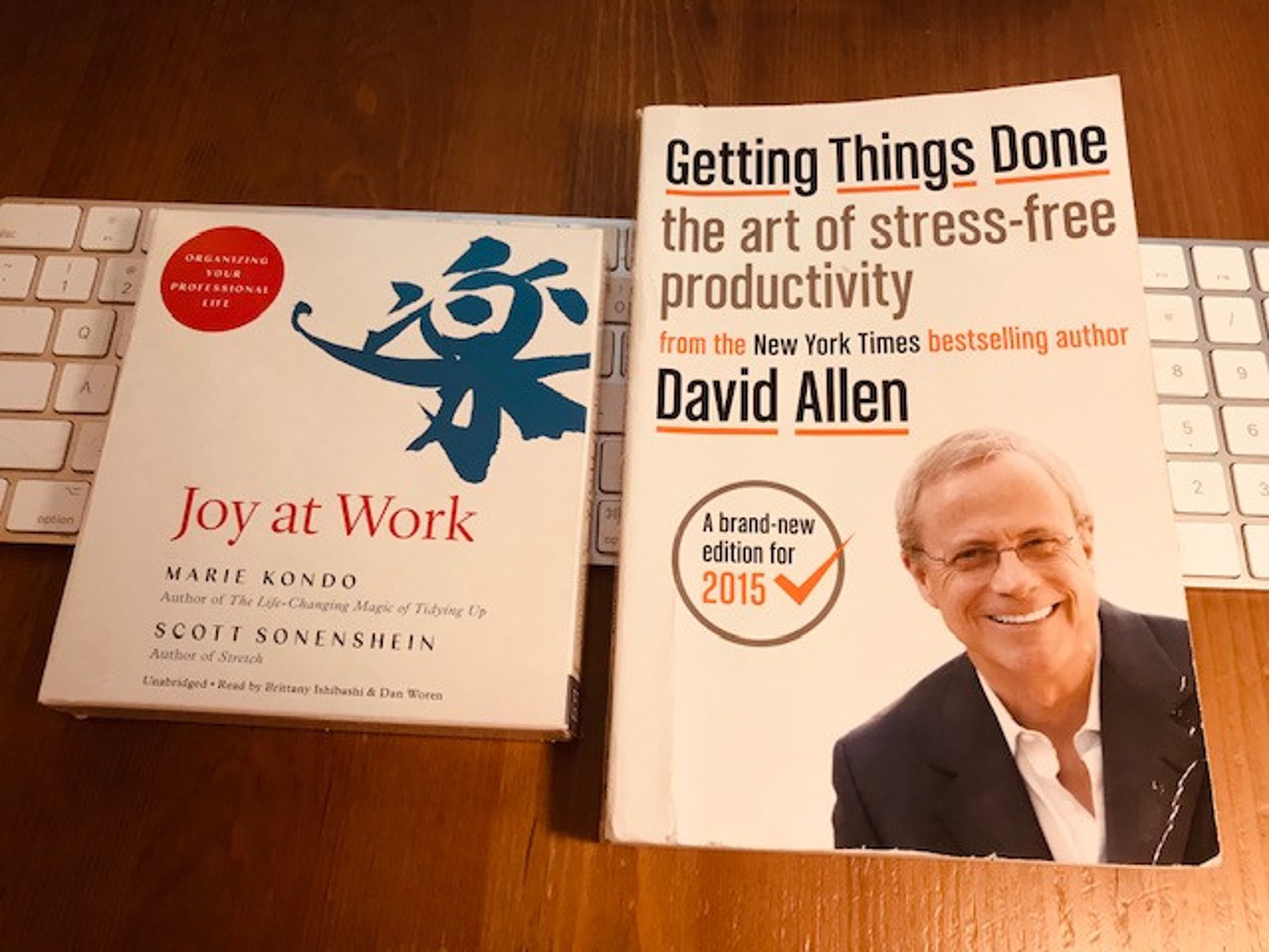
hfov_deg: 63.4
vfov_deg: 49.7
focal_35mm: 28
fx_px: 1026
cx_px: 634
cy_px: 476
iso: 40
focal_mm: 3.99
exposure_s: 1/24
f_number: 1.8
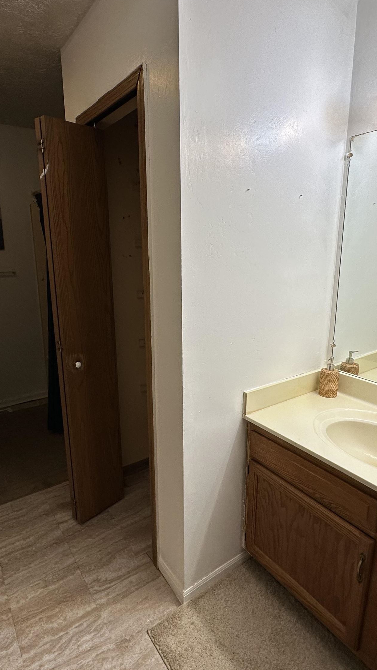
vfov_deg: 83.8
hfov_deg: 53.6
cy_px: 332
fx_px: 373
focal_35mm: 21
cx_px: 187
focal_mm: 2.22
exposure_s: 1/120
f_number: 2.2
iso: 80
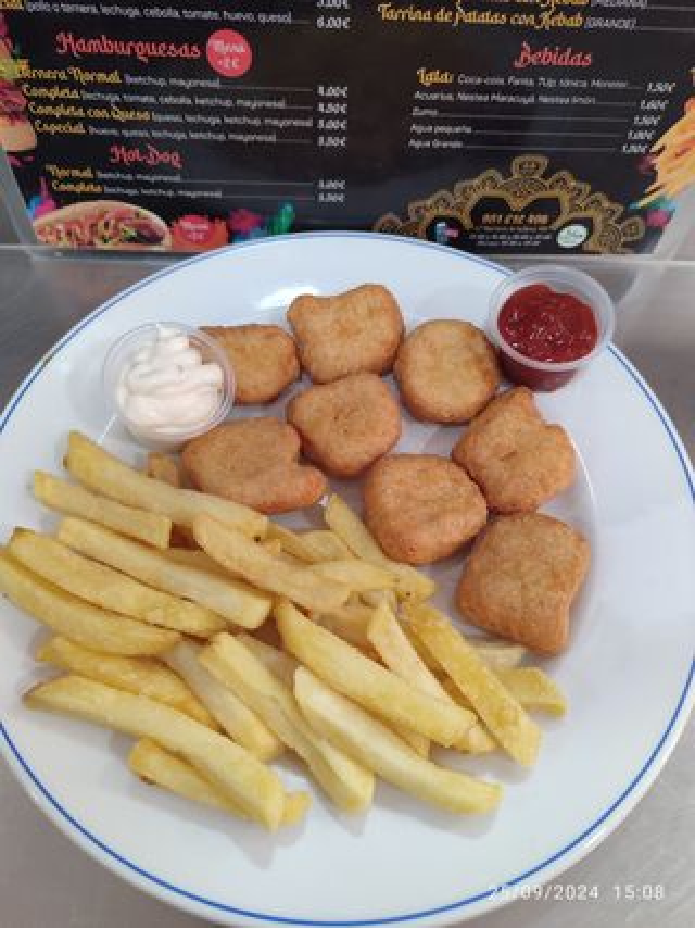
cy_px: 464
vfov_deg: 69.4
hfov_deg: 54.9
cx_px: 348
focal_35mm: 25
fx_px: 670
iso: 549
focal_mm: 5.95
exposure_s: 1/50
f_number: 1.89
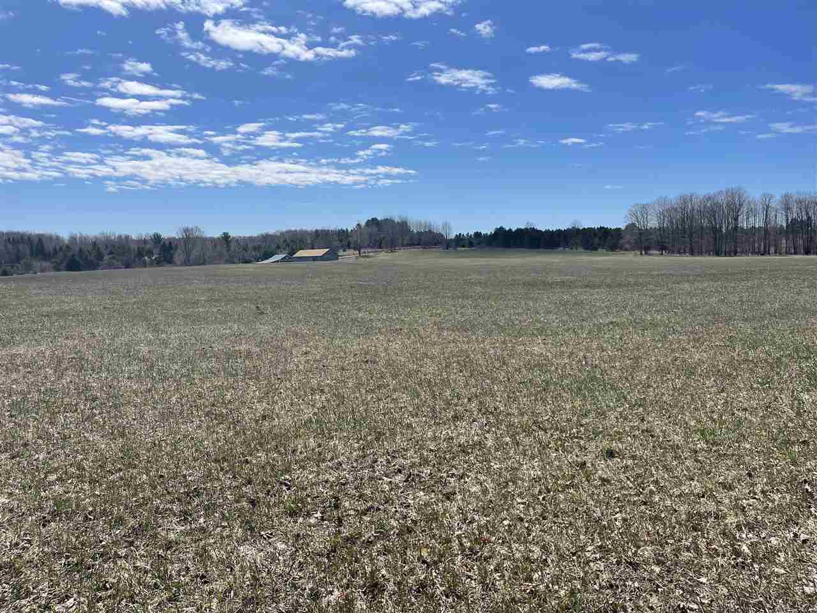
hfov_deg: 69.4
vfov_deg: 54.9
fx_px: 590
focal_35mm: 25
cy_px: 306
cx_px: 408
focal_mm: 5.1
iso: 32
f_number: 1.6
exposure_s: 1/5917
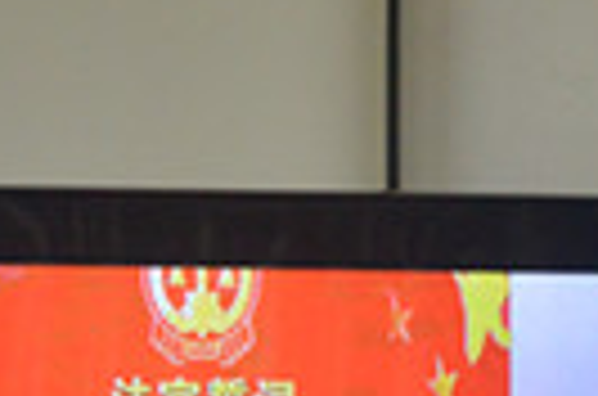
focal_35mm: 379
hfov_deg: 5.5
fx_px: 6281
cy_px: 799
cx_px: 270
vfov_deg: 3.6
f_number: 8
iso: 3200
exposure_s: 1/250
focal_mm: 70
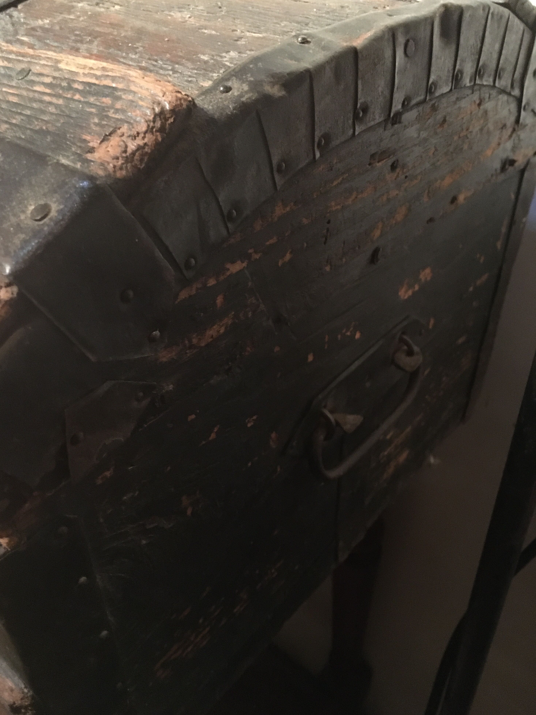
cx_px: 259
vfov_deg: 60.0
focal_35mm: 30
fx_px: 619
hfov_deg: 46.8
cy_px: 361
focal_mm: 4.15
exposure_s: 1/17
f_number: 2.2
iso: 500
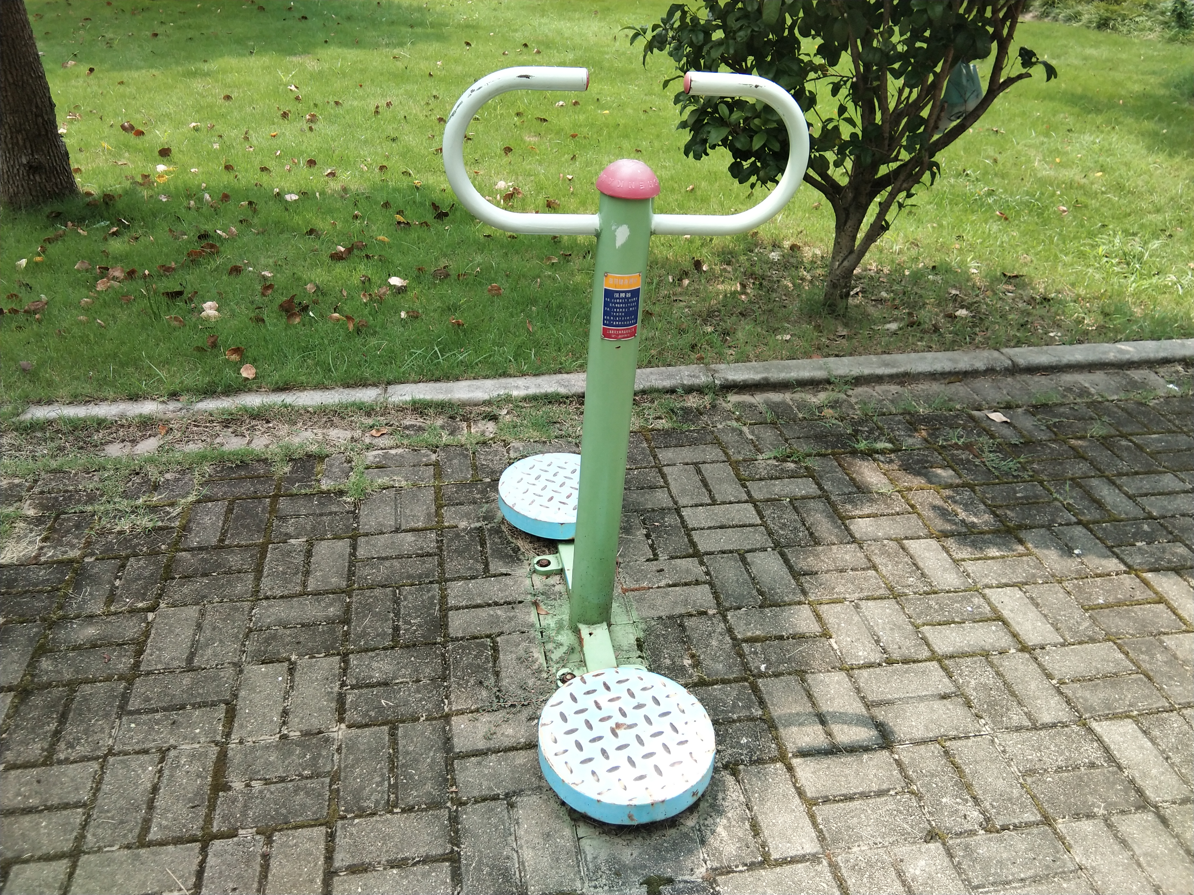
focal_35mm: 31
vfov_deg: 45.4
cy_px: 448
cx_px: 597
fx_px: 1069
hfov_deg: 58.4
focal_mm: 3.69
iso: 50
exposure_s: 1/297
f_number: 2.2
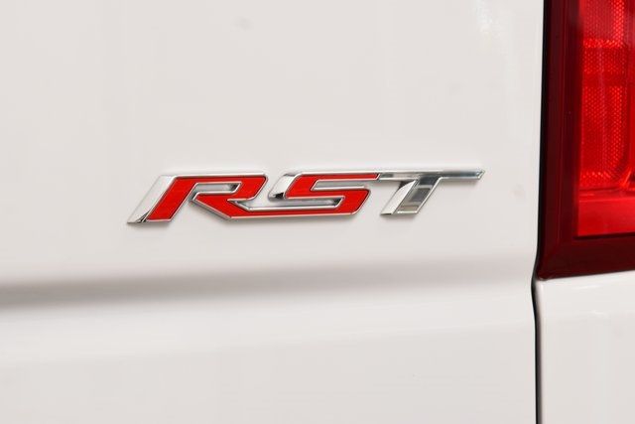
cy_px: 212
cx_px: 318
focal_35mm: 105
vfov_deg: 13.0
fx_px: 1852
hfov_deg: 19.5
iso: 1100
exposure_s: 1/60
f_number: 8
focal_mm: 70
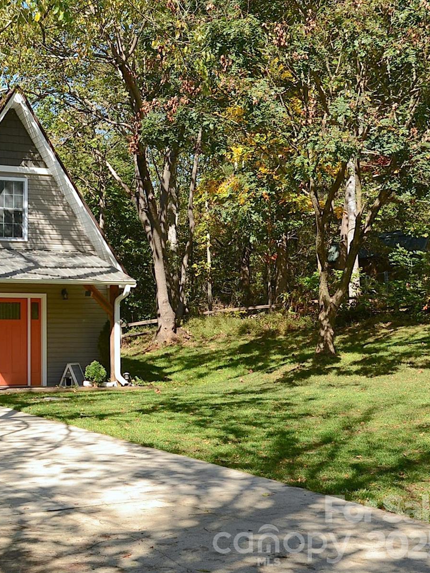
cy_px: 261
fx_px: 894
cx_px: -6
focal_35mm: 54
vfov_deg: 35.5
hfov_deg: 25.6
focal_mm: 22
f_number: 8
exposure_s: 1/250
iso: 200
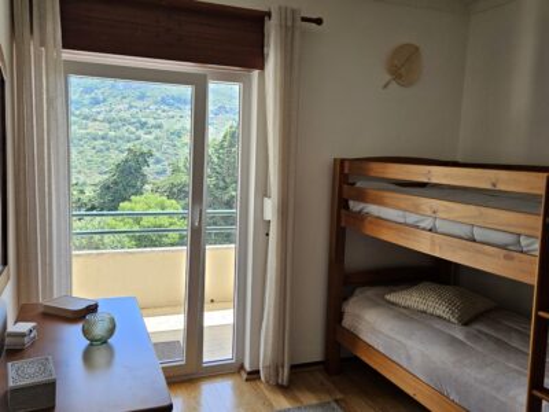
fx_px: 365
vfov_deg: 58.9
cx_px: 274
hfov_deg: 73.9
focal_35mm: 23
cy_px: 206
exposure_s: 1/100
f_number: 1.8
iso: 25
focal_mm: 5.4
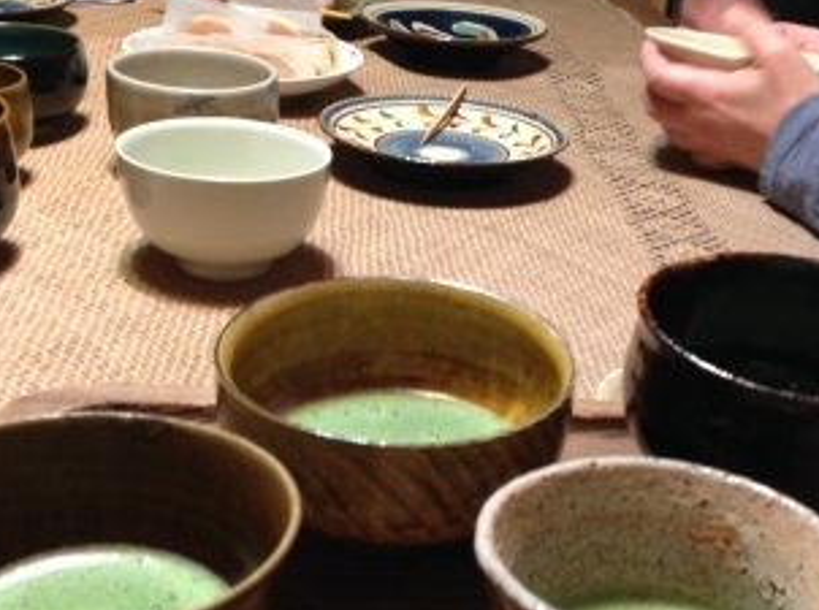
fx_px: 1369
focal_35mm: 58
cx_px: 437
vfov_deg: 25.1
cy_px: 343
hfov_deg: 33.3
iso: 125
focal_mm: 4.28
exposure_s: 1/15
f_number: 2.4
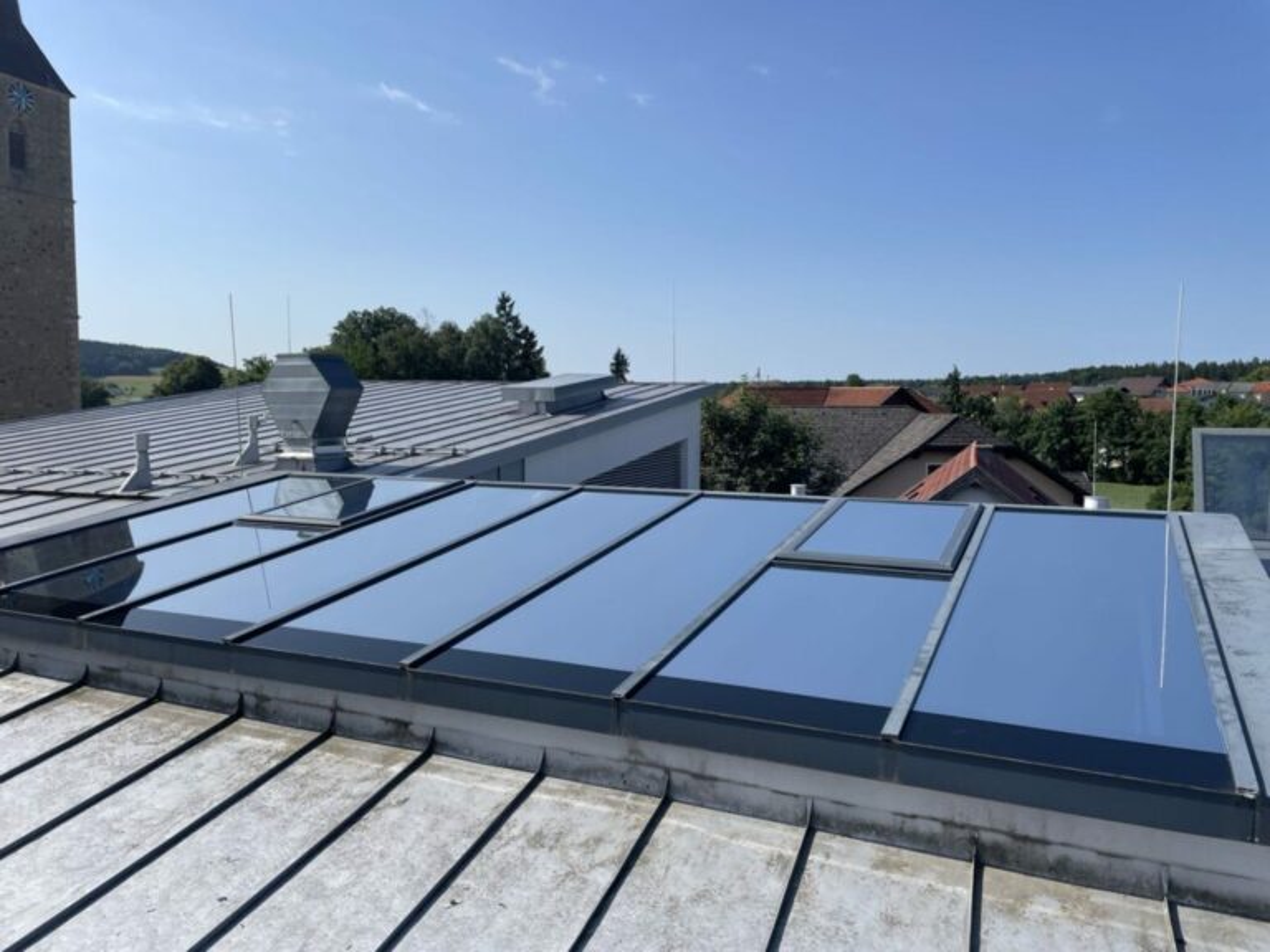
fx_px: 954
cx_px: 635
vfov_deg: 53.1
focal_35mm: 26
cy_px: 476
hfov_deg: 67.3
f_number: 1.6
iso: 32
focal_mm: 4.2
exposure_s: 1/4651
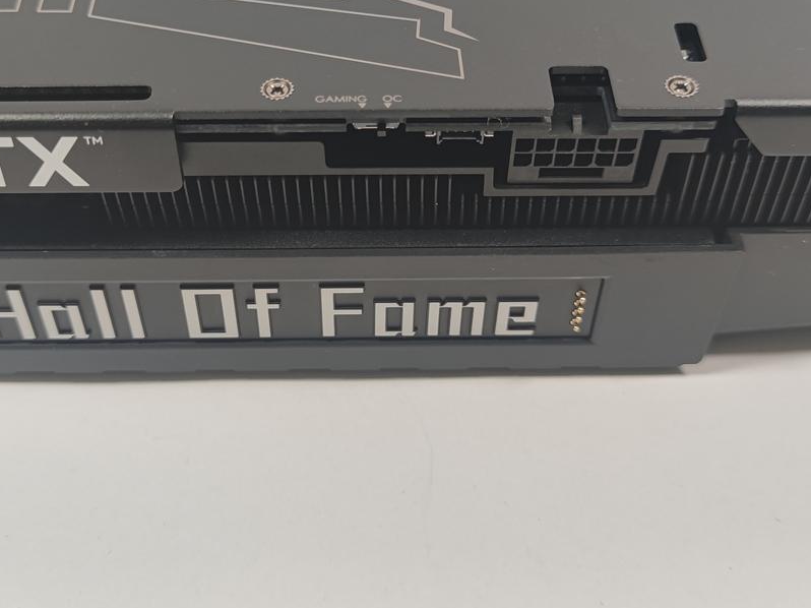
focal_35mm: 47
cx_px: 404
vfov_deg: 30.6
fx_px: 1101
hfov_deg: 40.4
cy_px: 195
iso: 60
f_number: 1.85
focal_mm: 6.78
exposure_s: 1/100
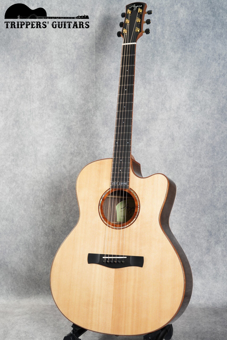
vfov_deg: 39.6
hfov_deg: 27.0
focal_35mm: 50
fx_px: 473
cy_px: 170
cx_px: 114
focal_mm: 50
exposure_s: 1/1.6
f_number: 6.3
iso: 320
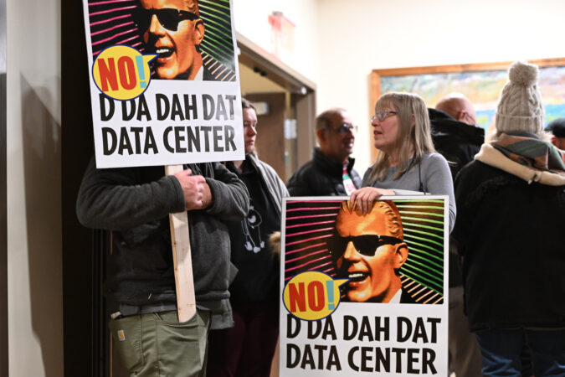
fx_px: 1099
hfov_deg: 28.8
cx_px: 282
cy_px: 188
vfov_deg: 19.5
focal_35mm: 70
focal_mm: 70
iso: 4000
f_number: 3.2
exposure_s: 1/100
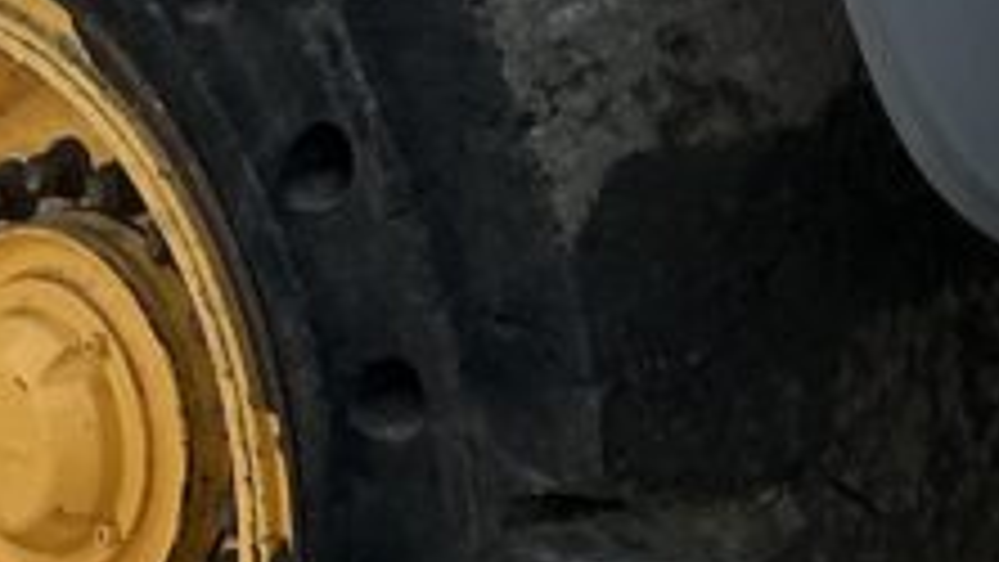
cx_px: 2043
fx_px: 3736
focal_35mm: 141
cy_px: -746
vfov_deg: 8.0
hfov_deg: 13.1
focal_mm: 3
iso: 25
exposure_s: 1/842
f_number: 1.8
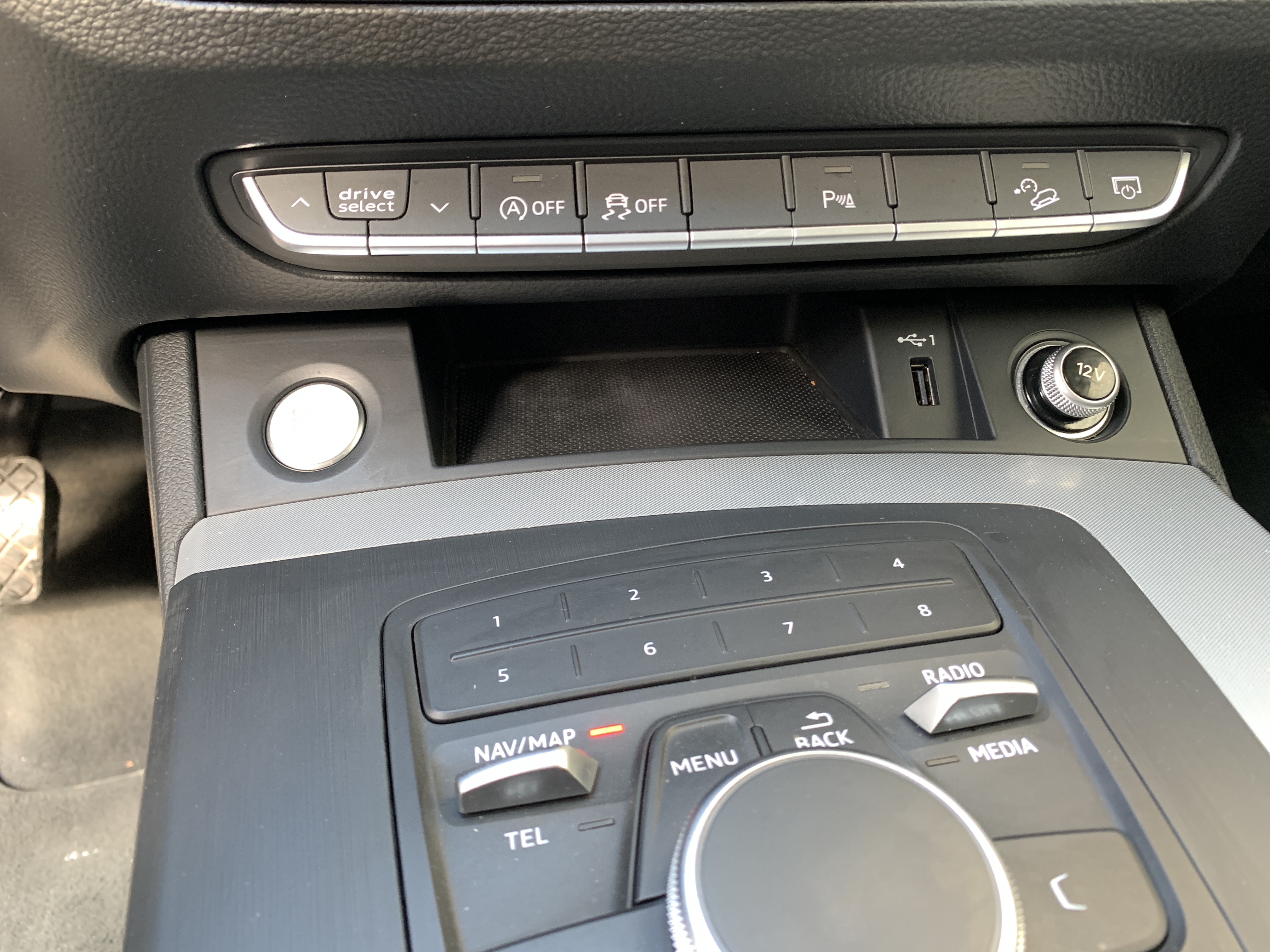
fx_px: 954
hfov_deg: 67.3
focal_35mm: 26
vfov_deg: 53.1
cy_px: 476
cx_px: 635
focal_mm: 4.25
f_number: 1.8
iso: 320
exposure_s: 1/60
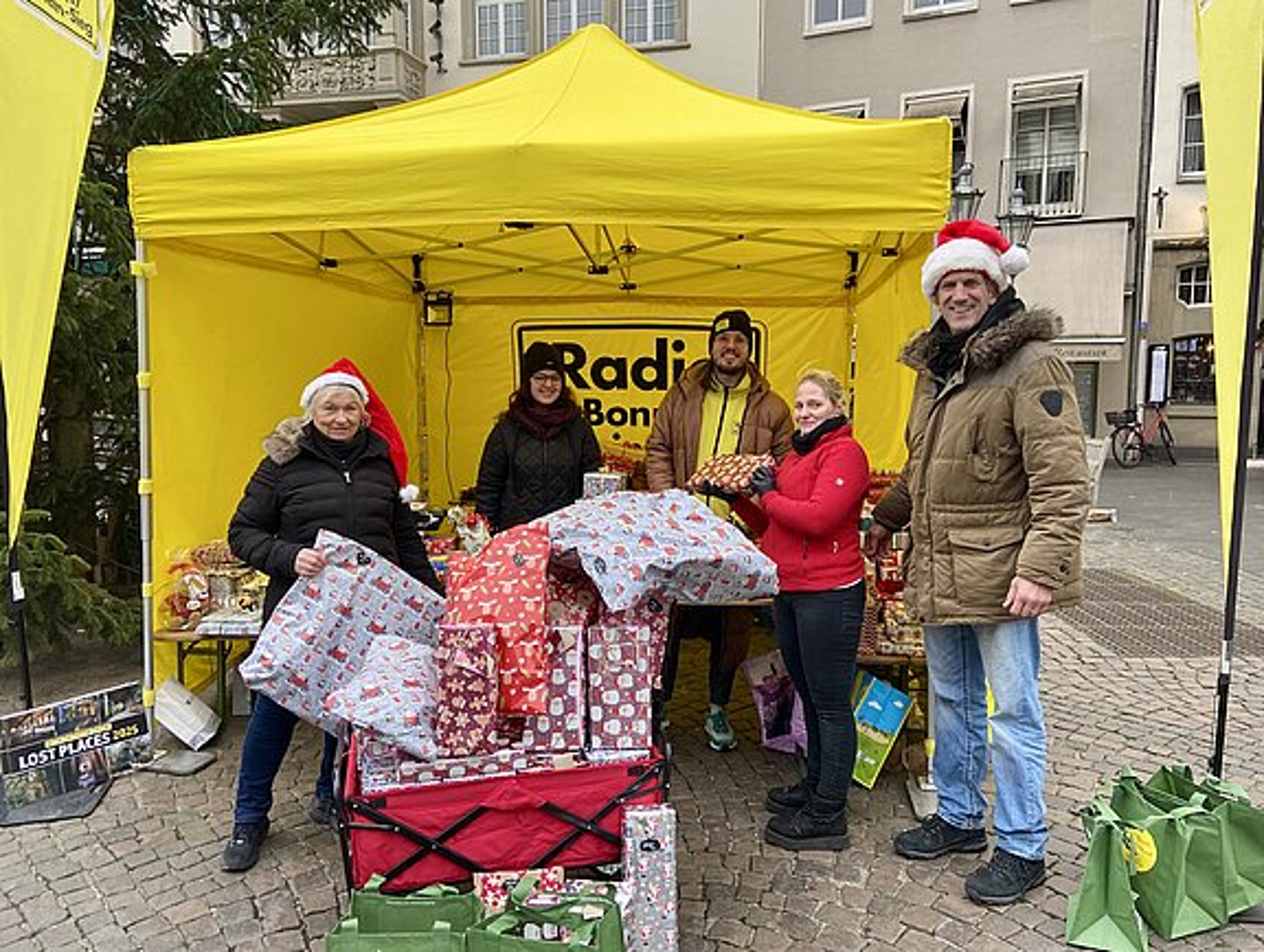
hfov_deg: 67.2
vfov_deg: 53.2
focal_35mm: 26
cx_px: 632
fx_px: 951
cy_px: 476
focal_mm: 4.25
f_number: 1.8
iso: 80
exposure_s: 1/121
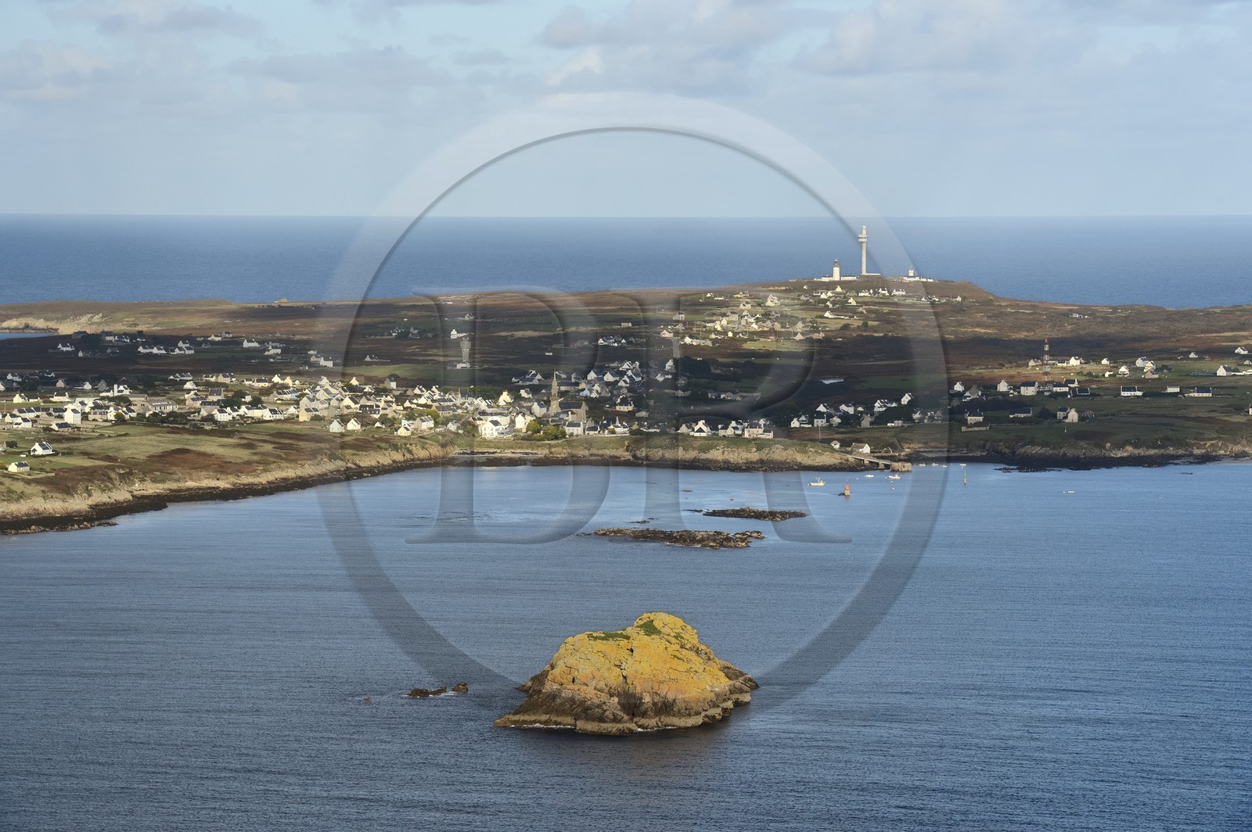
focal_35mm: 145
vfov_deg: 9.4
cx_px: 626
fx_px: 5039
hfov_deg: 14.2
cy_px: 416
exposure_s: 1/1250
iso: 640
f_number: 13
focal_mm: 145
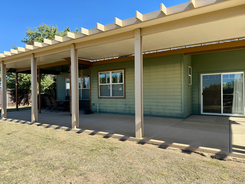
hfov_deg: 71.6
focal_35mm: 24
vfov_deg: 56.8
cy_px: 92
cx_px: 122
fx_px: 170
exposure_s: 1/2299
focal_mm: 6.76
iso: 80
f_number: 1.78
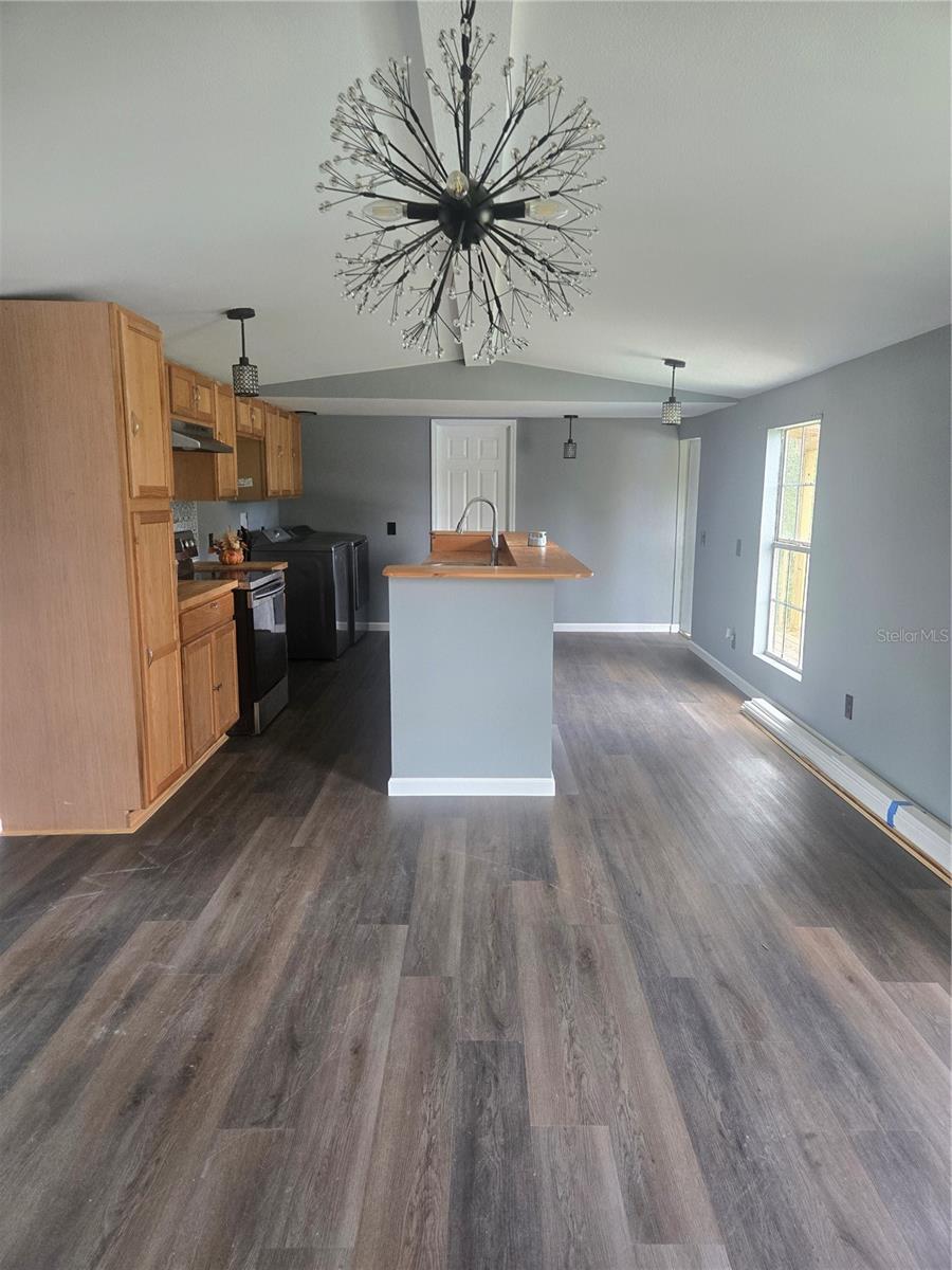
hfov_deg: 58.9
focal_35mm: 23
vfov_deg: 73.9
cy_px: 635
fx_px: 843
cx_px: 476
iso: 250
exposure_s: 1/120
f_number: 1.8
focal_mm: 5.4
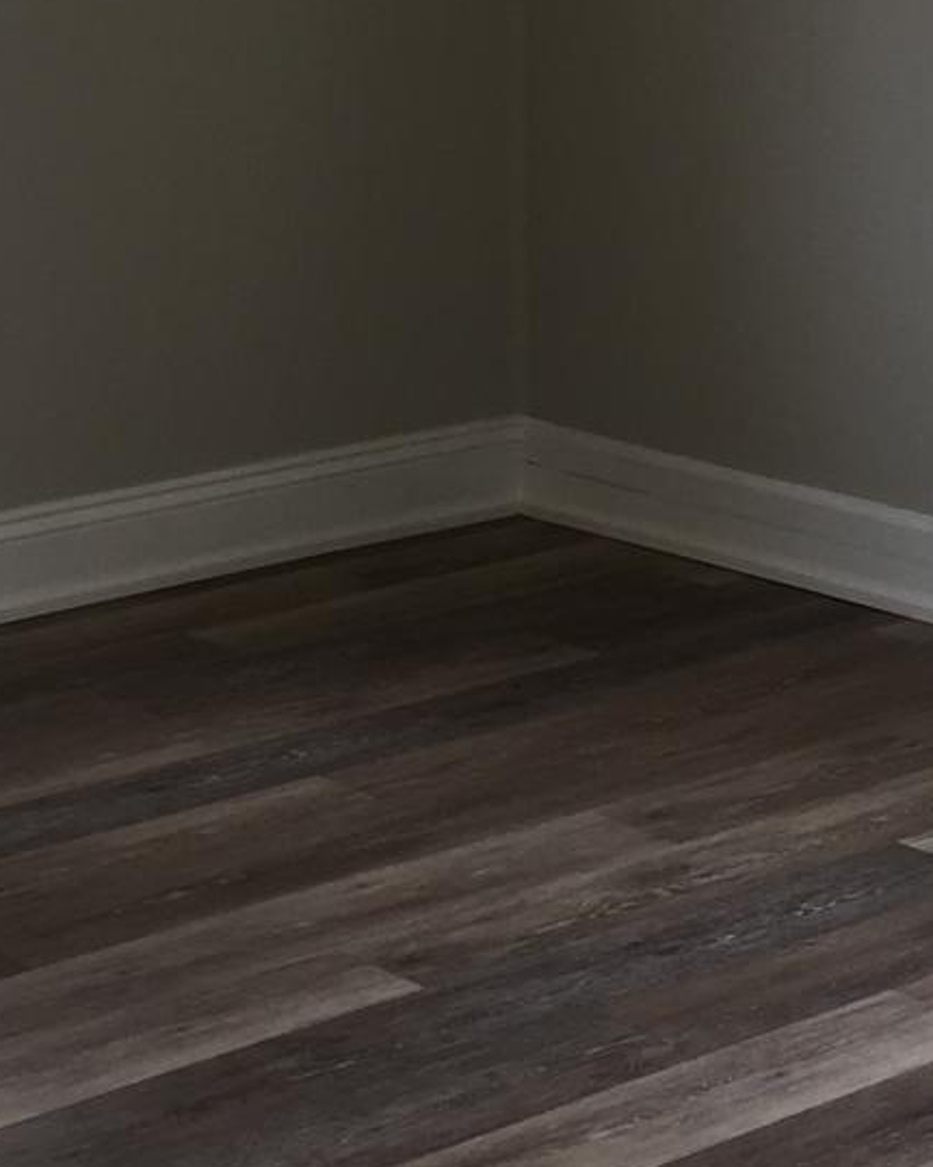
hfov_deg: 14.6
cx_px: 675
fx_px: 3625
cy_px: 262
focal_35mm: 105
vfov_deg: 18.1
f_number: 2.2
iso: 32
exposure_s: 1/120
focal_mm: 4.15
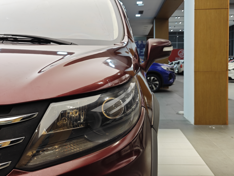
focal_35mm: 46
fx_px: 311
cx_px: 117
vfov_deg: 31.5
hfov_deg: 41.2
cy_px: 88
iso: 160
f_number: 1.9
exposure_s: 1/100
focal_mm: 8.7
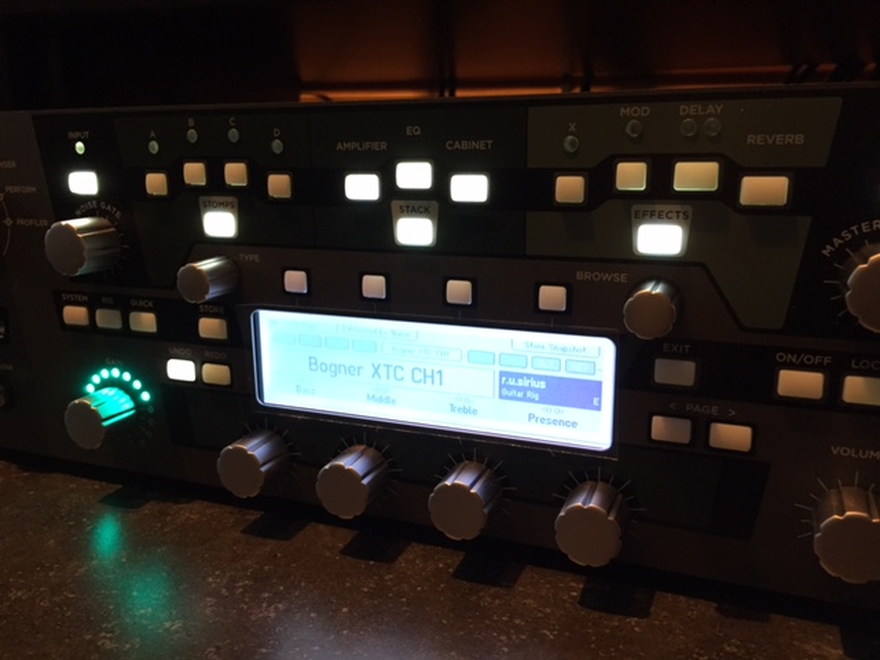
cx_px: 440
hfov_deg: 61.7
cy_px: 330
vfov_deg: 48.2
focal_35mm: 29
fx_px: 737
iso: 160
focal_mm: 4.15
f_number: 2.2
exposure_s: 1/30
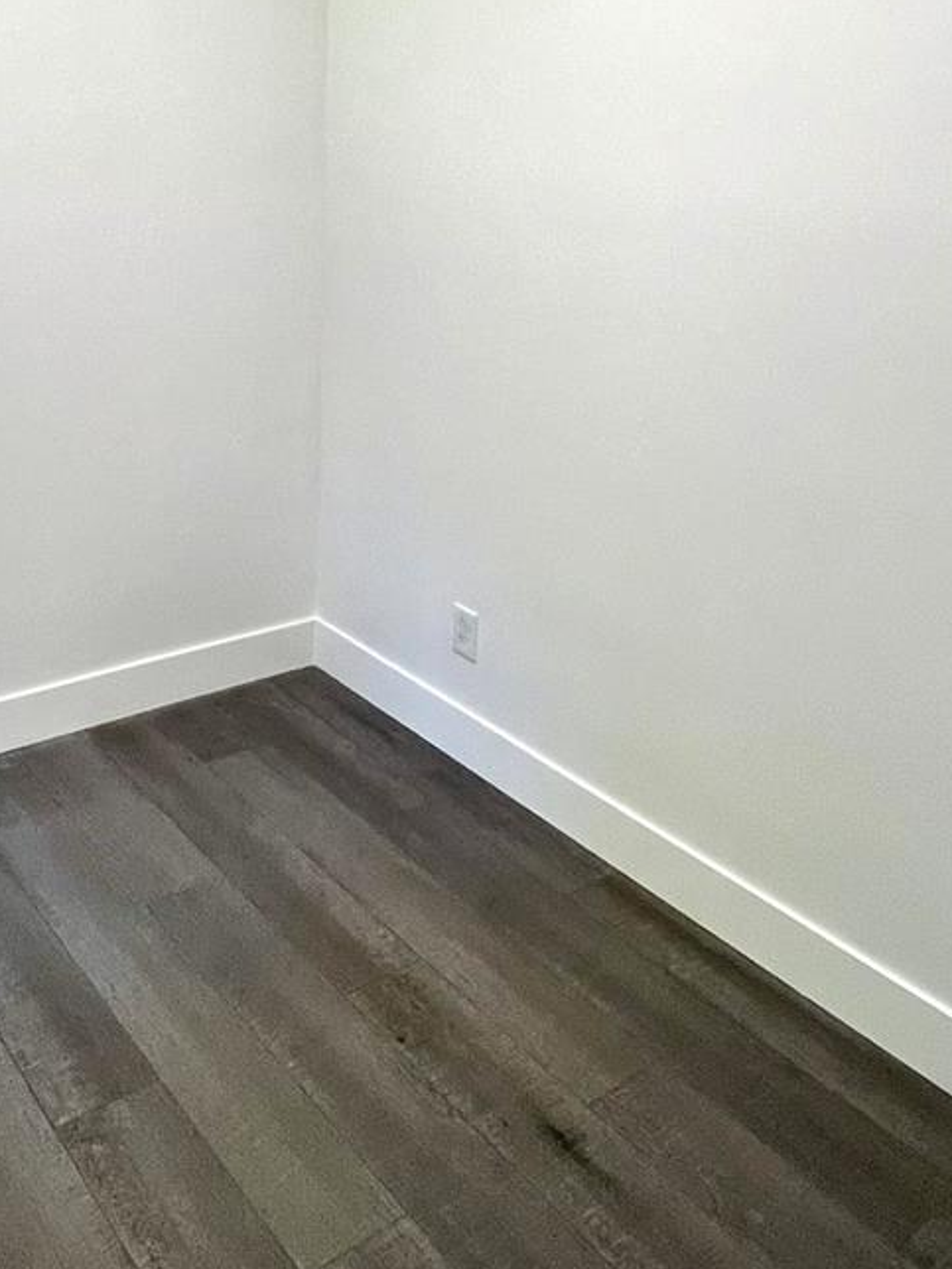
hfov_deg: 44.0
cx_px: 242
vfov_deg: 53.8
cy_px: 229
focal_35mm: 31
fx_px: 1137
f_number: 1.8
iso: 125
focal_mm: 1.57
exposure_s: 1/120
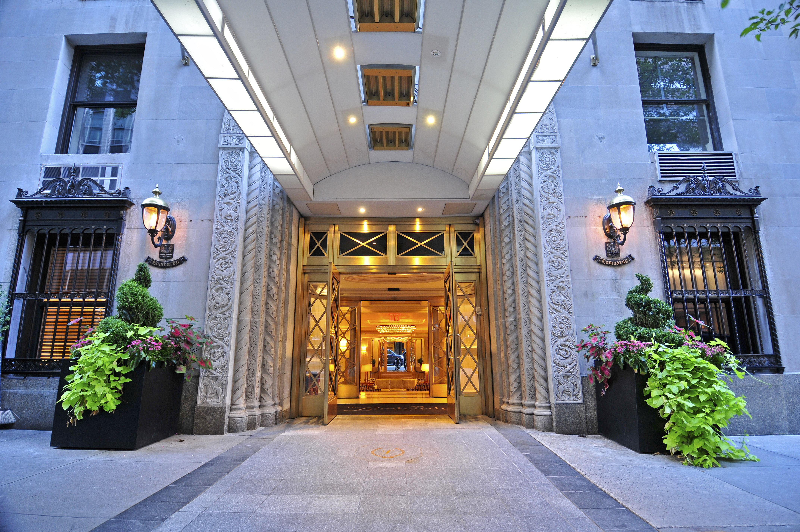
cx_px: 400
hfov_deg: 90.1
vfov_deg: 67.2
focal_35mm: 18
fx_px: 400
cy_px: 266
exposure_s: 1/8
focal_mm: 12
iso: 250
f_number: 4
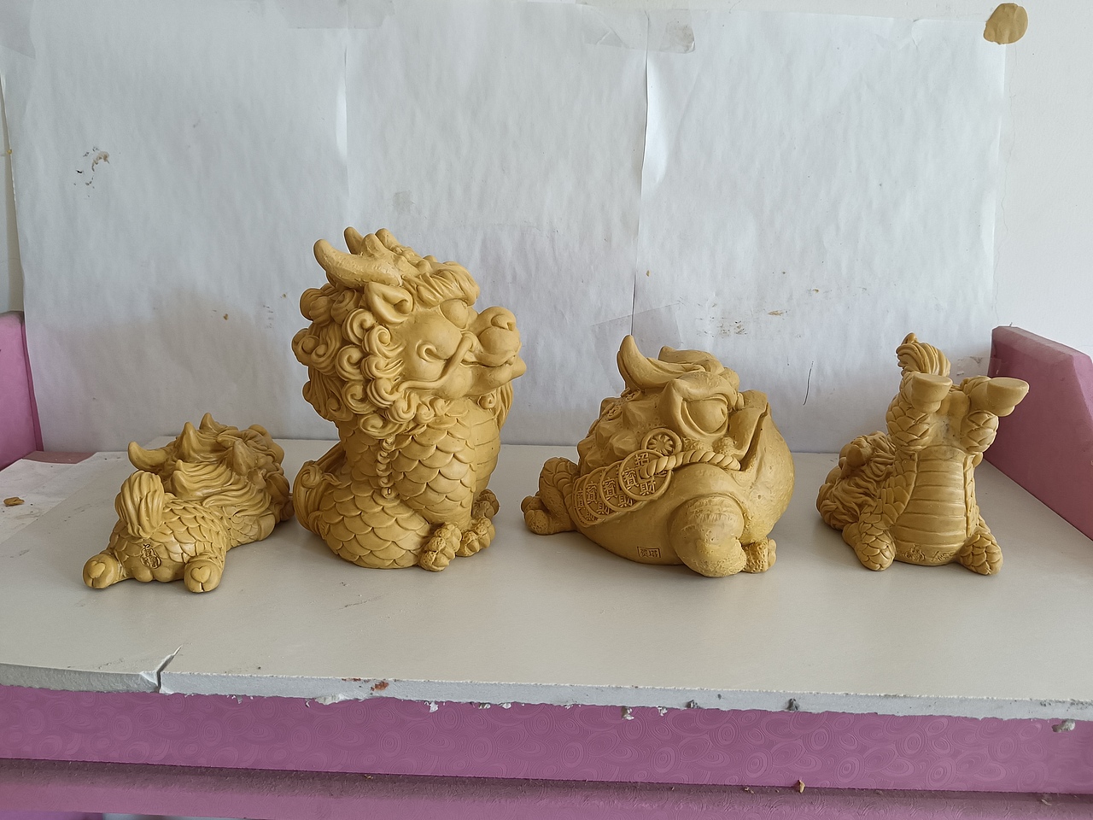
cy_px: 410
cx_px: 546
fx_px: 853
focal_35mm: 27
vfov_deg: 51.4
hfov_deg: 65.3
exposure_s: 1/50
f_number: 1.9
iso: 425
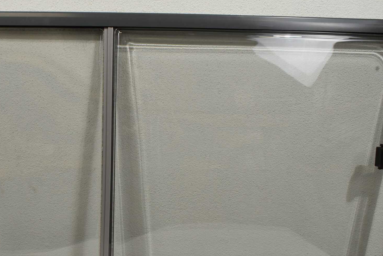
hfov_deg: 41.0
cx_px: 109
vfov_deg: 28.5
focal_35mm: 47
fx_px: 500
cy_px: 162
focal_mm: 18
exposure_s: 1/125
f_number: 5.6
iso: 400
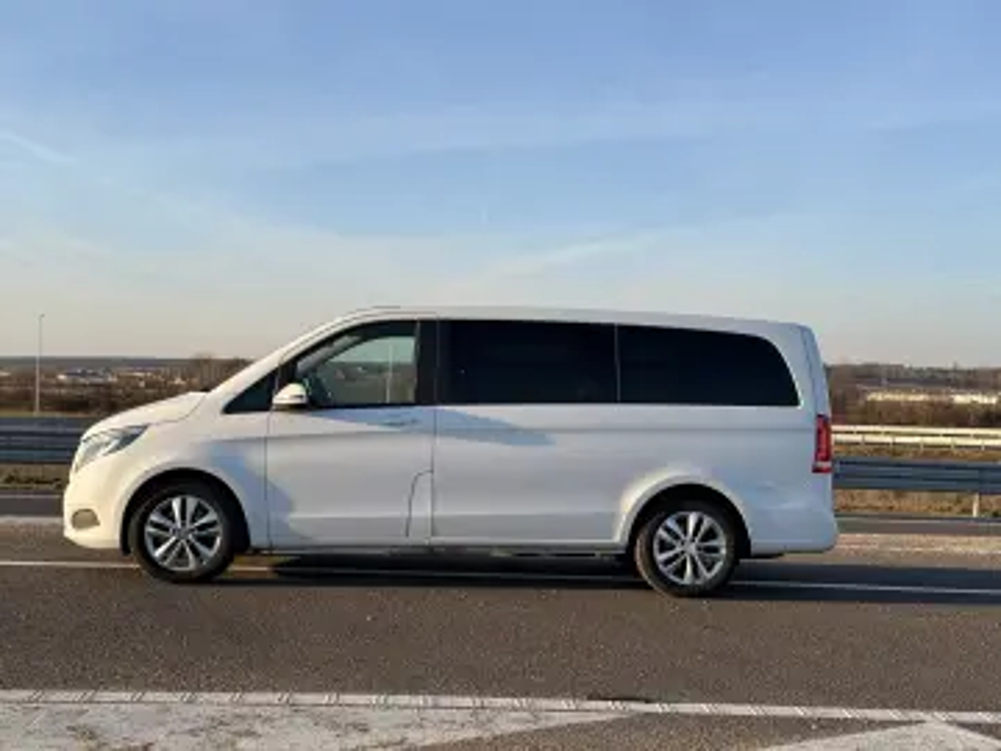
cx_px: 500
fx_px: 1388
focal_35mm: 48
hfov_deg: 39.7
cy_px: 376
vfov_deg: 30.3
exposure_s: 1/2865
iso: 64
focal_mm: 6.76
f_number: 1.78
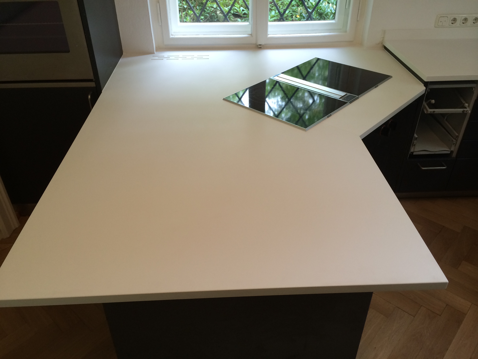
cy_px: 180
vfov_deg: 46.8
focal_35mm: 30
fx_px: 414
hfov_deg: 60.0
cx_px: 239
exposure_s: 1/30
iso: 40
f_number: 2.2
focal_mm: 4.12
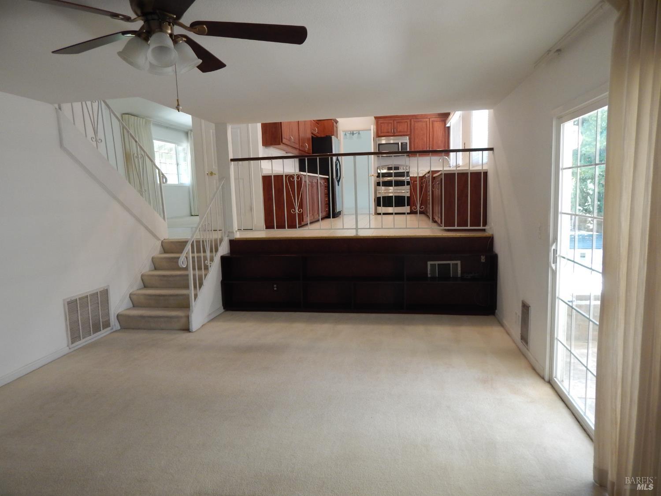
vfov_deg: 61.1
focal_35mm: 22
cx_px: 330
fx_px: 420
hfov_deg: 76.4
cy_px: 248
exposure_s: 1/30
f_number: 3
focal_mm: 4
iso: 220
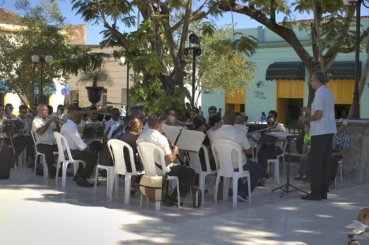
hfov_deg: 37.9
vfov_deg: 25.7
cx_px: 184
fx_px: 537
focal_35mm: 52
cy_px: 122
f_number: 3.5
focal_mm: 35
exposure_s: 1/1000
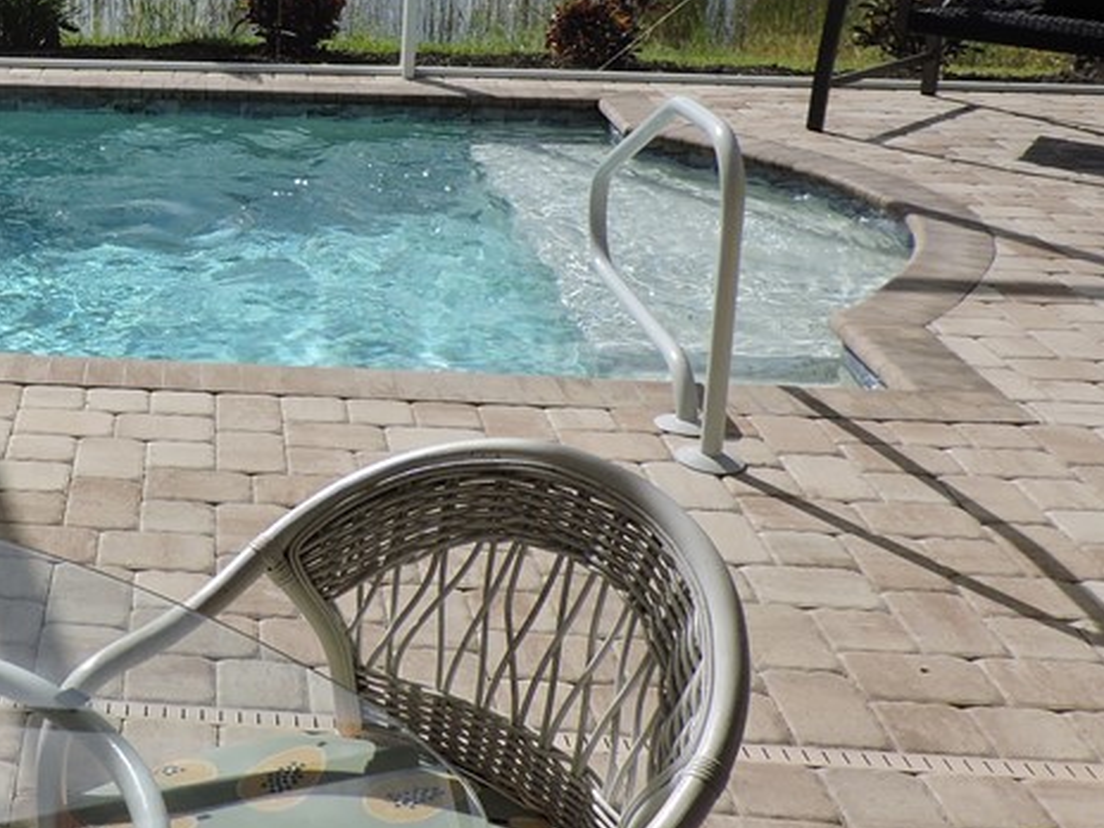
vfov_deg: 26.8
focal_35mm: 53
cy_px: 119
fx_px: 1690
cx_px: -10
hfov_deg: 33.1
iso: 100
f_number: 3
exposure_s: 1/1250
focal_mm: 4.3
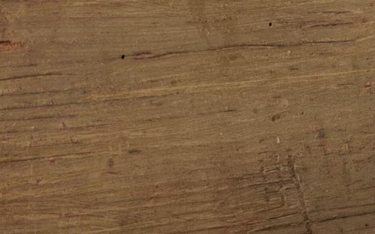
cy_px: 262
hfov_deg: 16.9
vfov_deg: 10.5
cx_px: 255
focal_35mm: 123
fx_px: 1257
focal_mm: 5.56
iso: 64
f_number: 1.6
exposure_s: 1/100
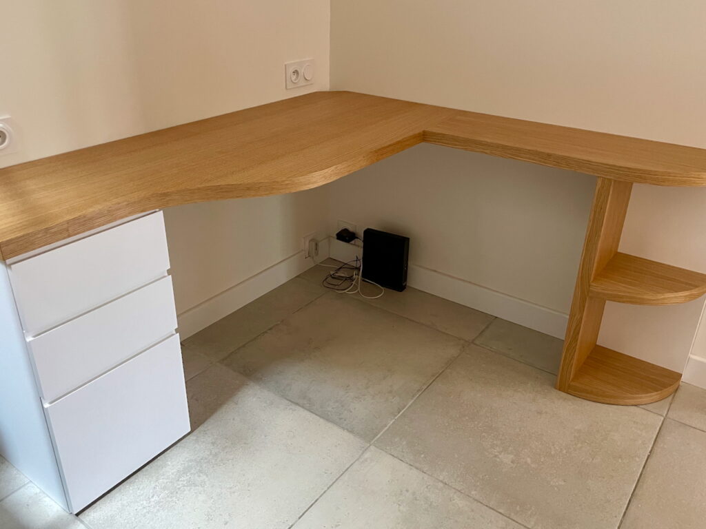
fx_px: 530
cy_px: 264
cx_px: 353
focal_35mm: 26
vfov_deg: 53.1
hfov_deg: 67.3
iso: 320
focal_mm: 4.2
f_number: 1.6
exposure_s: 1/60
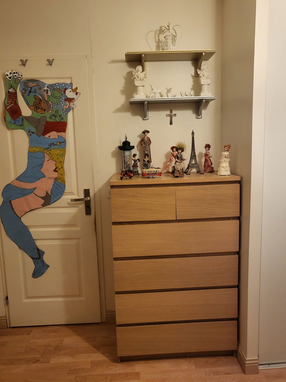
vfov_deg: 67.3
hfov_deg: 53.1
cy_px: 191
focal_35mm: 26
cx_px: 143
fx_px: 286
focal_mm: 4.25
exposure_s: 1/50
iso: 640
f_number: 1.8
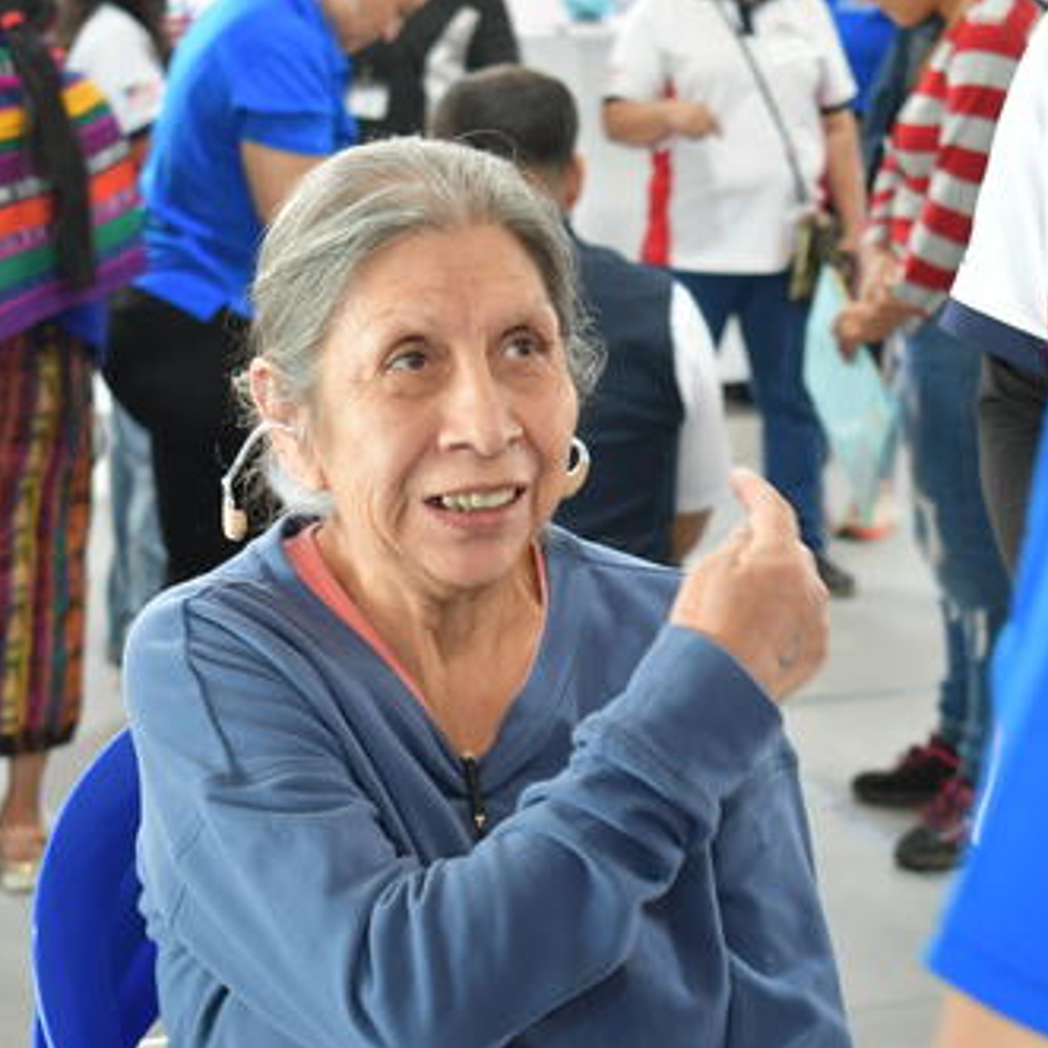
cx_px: 507
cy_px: 524
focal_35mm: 86
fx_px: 2946
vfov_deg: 20.2
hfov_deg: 20.2
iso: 640
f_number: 5
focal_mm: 45
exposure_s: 1/60
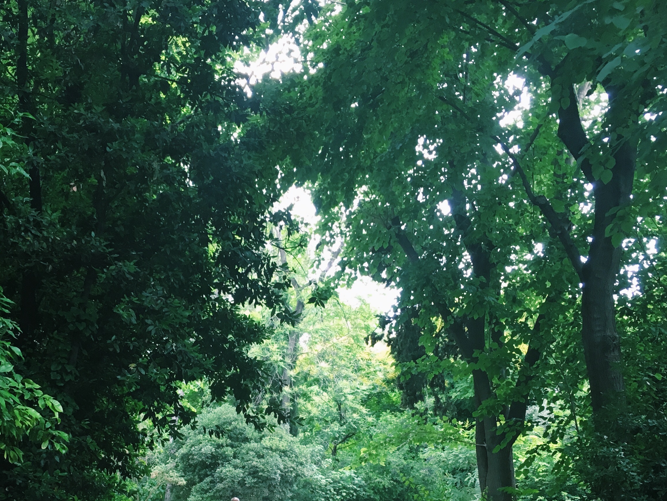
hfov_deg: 37.2
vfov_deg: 27.8
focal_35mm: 51
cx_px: 241
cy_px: 421
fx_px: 983
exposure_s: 1/33
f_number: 2.2
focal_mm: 4.15
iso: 40
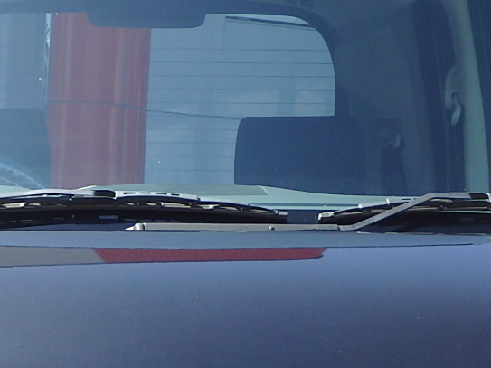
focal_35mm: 191
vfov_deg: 7.7
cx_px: 147
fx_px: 2709
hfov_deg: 10.3
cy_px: 407
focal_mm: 9.8
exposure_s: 1/250
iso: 125
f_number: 4.1
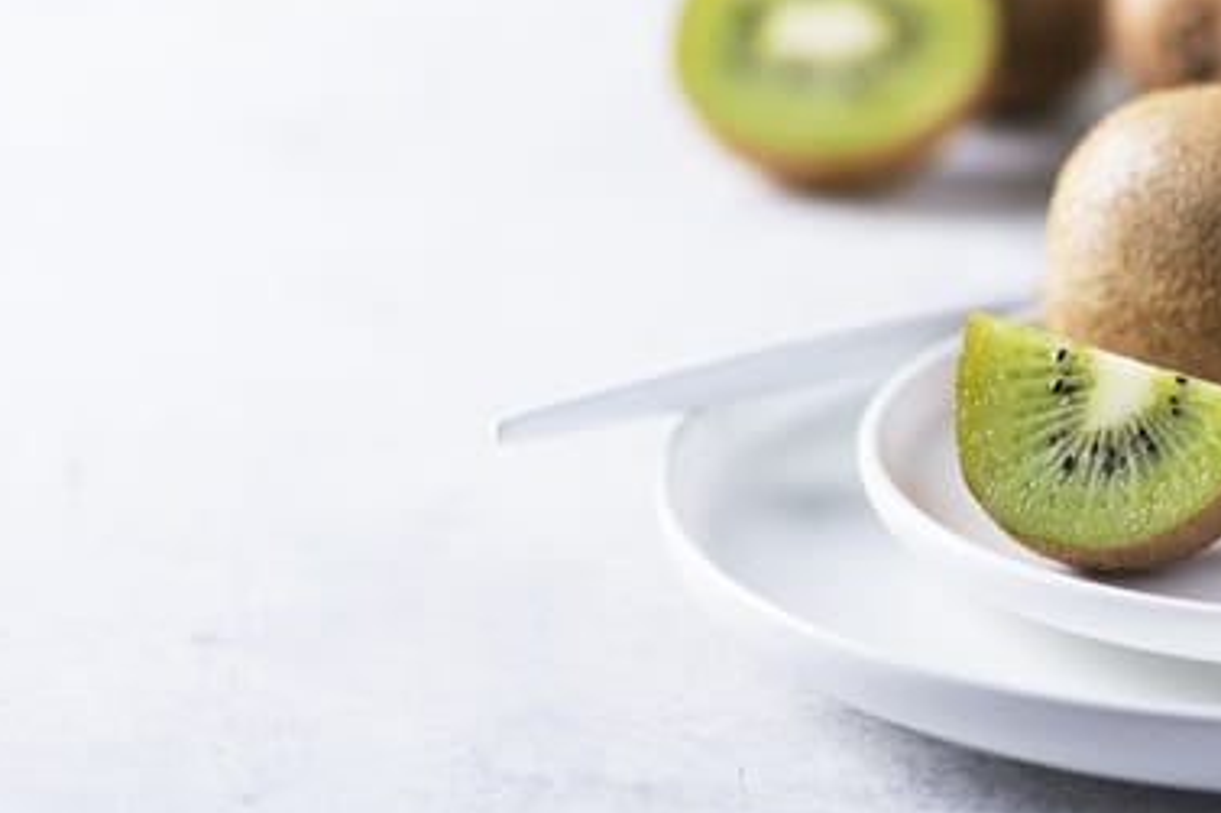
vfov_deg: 8.2
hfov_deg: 12.3
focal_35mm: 167
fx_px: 5661
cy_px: 405
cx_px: 878
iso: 100
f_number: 4
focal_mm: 105
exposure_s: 1/160
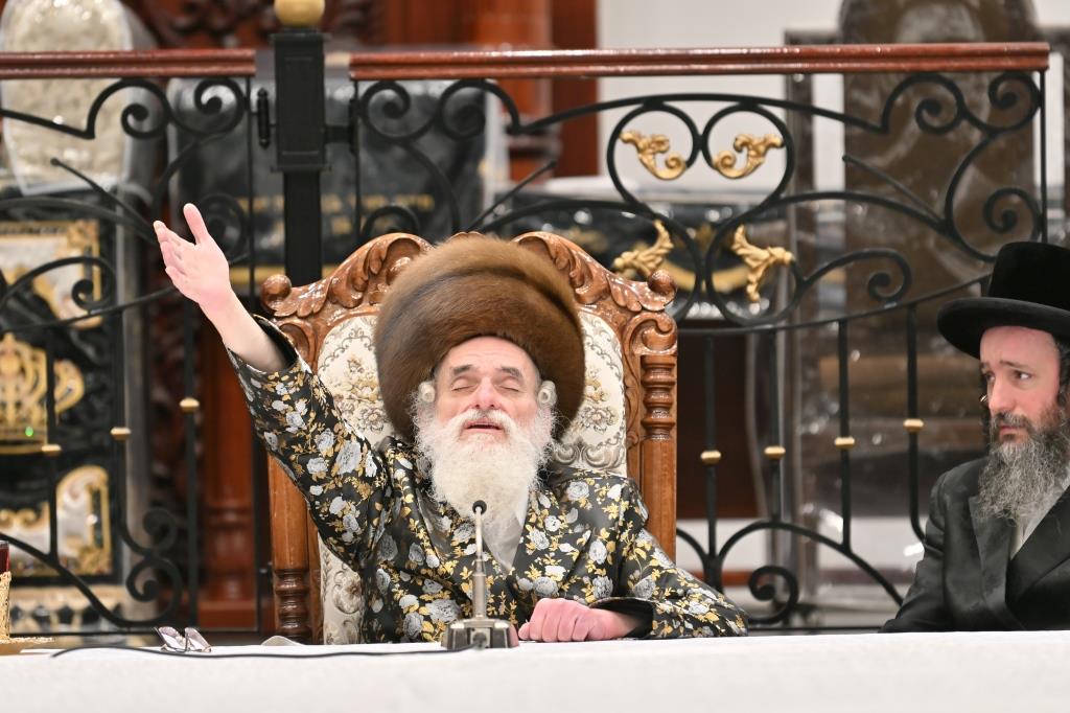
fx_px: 8913
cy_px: 356
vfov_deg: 4.6
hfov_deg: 6.9
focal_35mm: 300
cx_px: 535
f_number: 2.8
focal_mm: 200
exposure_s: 1/320
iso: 200
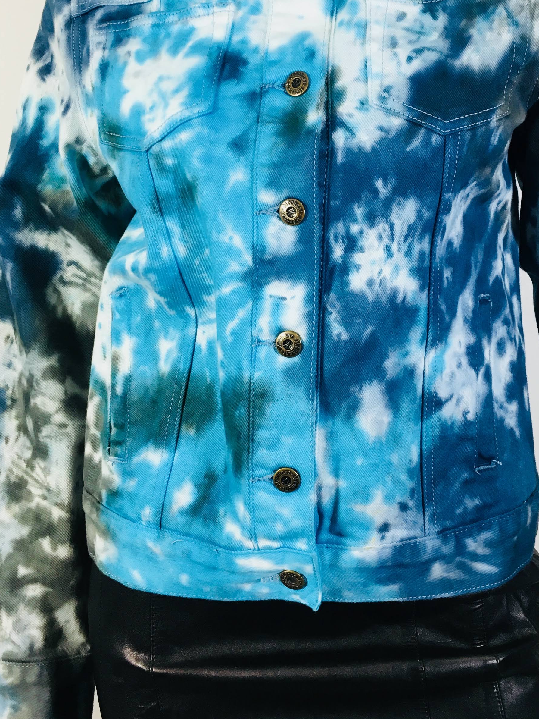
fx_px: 1017
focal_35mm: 49
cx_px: 331
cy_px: 230
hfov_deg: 29.6
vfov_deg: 38.4
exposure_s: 1/30
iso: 25
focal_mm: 4.15
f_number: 2.2
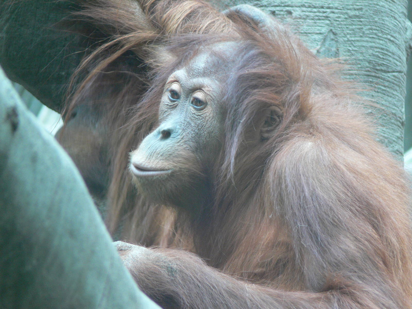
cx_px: 206
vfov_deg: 3.5
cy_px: 154
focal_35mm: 420
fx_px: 4999
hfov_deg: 4.7
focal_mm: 88.8
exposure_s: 1/25
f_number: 3.7
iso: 200
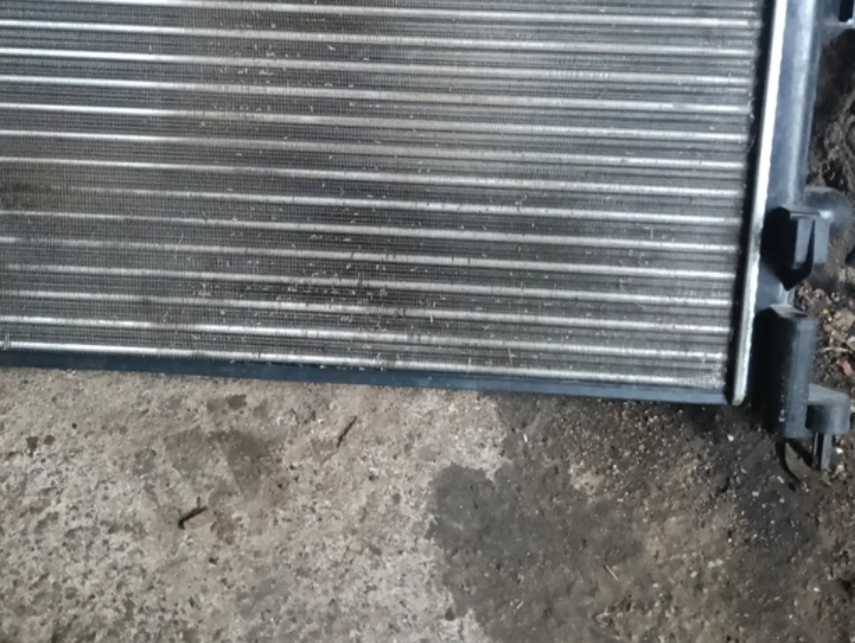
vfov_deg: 32.2
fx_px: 1088
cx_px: 324
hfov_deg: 42.6
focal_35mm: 44
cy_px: 140
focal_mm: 3.98
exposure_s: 1/16.7
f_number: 1.8
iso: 1600
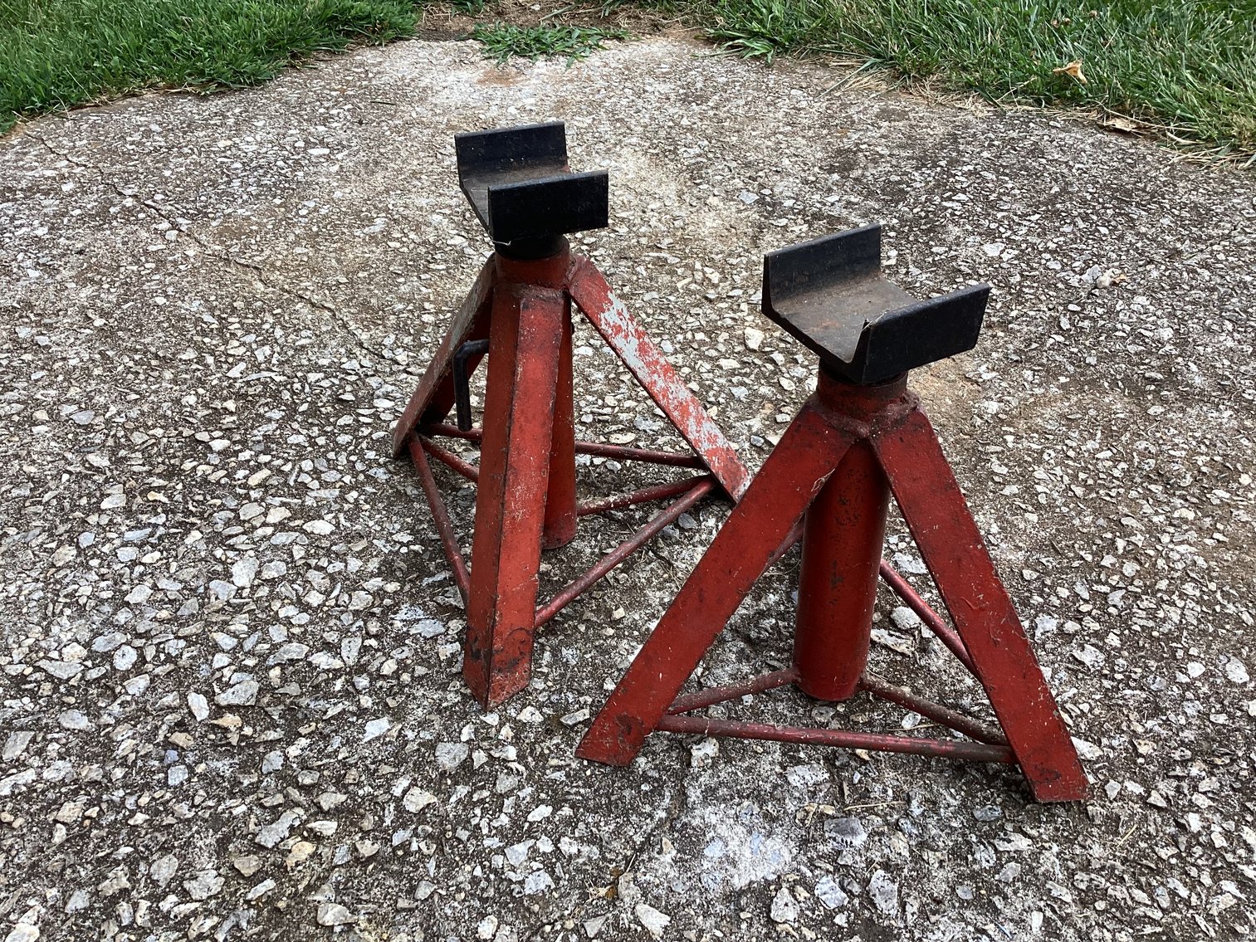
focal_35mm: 31
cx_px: 628
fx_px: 1125
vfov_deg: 45.4
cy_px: 471
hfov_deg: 58.3
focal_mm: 3.3
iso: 25
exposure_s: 1/237
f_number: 2.4
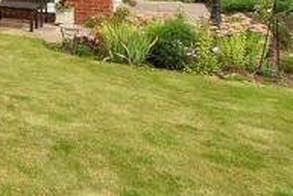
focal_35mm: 51
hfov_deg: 31.1
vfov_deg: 23.2
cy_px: -66
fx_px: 415
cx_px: -78
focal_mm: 10
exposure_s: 1/250
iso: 100
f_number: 8
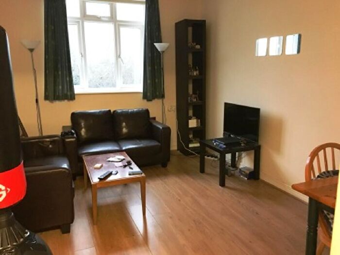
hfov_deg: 61.7
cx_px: 170
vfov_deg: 48.2
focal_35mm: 29
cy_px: 128
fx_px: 285
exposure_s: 1/17
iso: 250
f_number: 2.2
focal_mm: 4.15
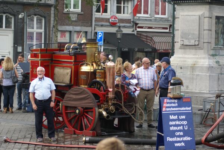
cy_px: 75
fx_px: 794
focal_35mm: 128
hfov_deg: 16.0
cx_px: 112
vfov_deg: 10.8
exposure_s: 1/160
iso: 100
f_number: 5
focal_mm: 85
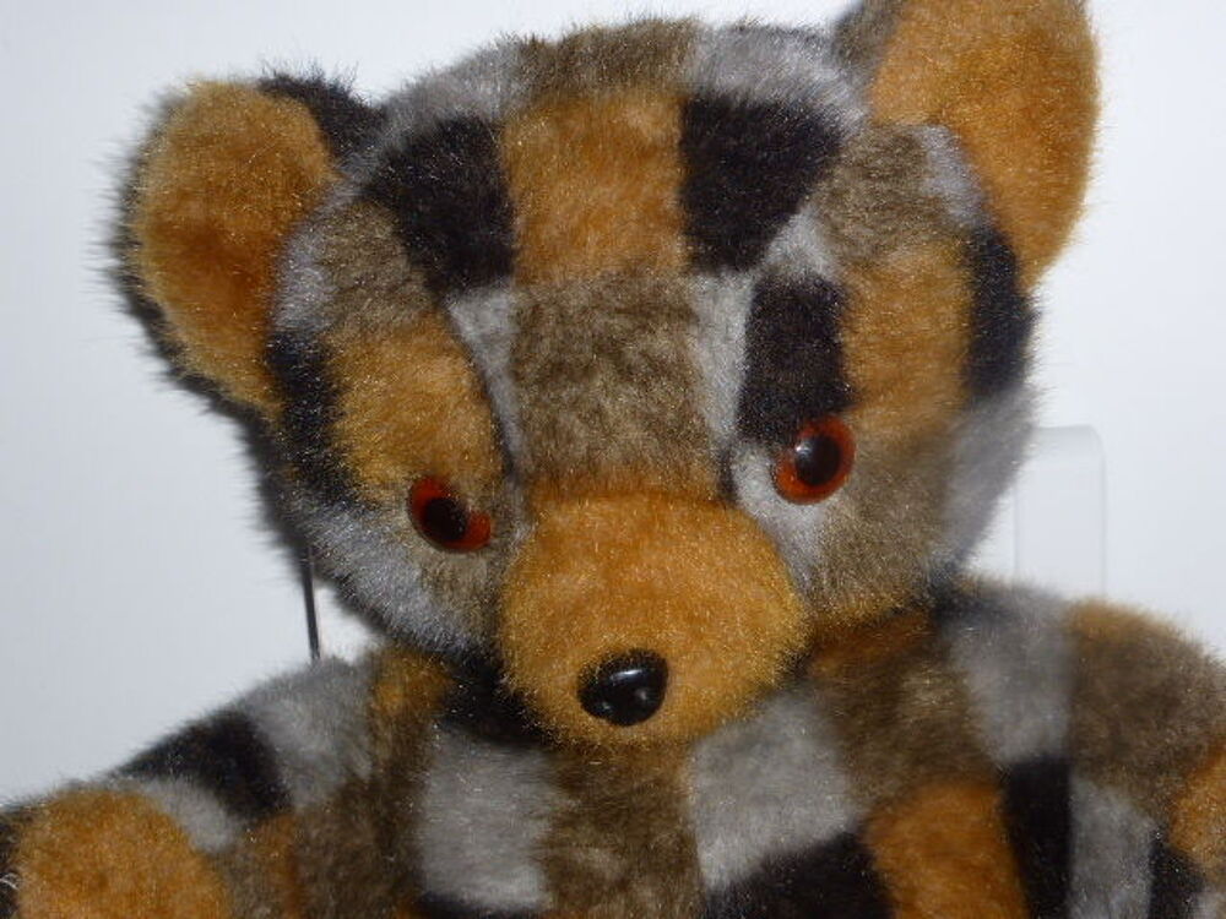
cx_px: 613
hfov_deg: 36.2
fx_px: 1877
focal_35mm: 53
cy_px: 460
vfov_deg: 27.5
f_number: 4.4
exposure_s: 1/60
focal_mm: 9
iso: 100
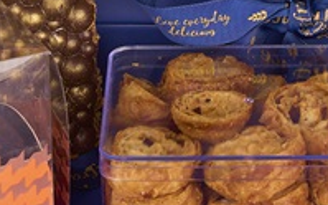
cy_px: -127
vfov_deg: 5.1
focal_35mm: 256
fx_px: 2283
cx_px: 277
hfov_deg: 8.2
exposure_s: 1/200
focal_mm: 49.9
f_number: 9.5
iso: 50
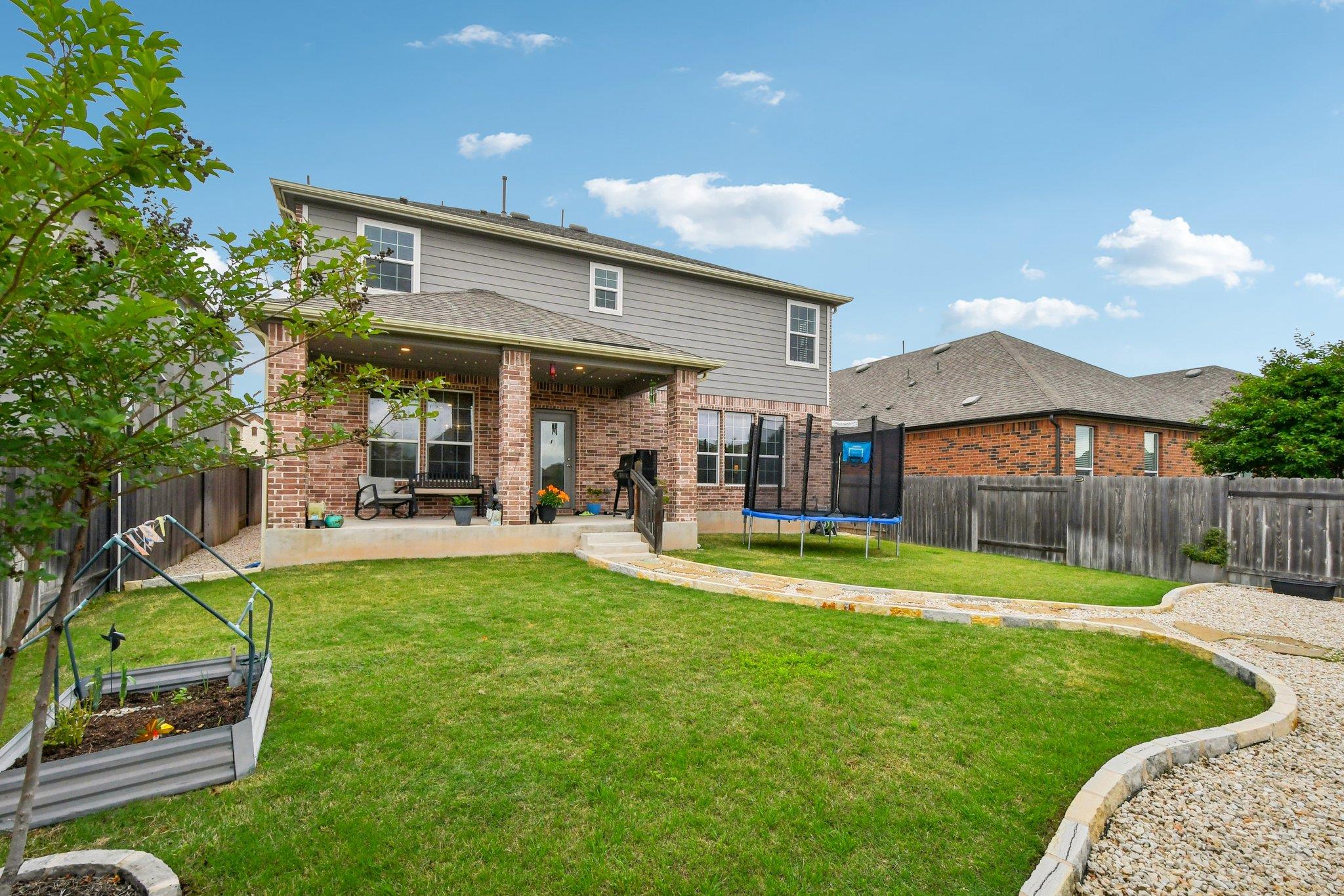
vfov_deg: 77.3
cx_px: 672
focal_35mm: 15
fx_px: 560
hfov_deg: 100.4
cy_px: 448
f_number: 8
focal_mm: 10
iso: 400
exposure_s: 1/500
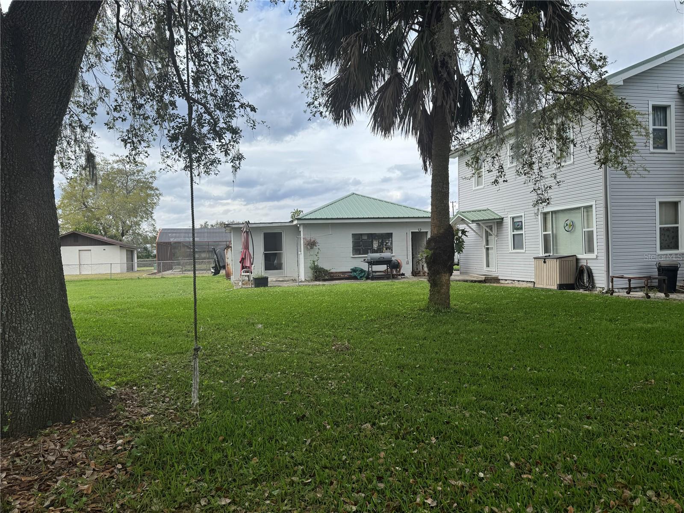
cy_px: 256
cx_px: 342
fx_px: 474
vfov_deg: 56.8
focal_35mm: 24
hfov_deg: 71.6
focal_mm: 6.76
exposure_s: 1/2833
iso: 80
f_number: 1.78
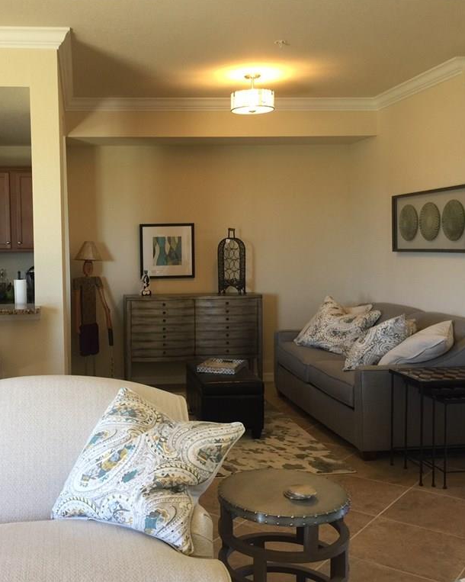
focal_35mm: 38
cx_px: 145
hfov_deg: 38.6
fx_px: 654
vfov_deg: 47.9
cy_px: 290
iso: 32
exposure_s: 1/15
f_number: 2.2
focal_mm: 4.15
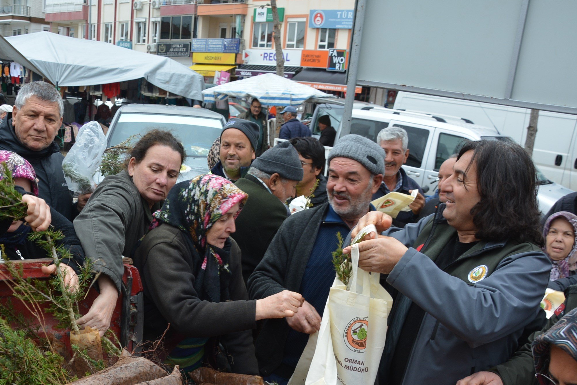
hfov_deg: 25.7
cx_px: 223
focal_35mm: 79
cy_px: 281
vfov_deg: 17.3
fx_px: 1262
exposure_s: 1/160
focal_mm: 35
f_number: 6.3
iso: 200
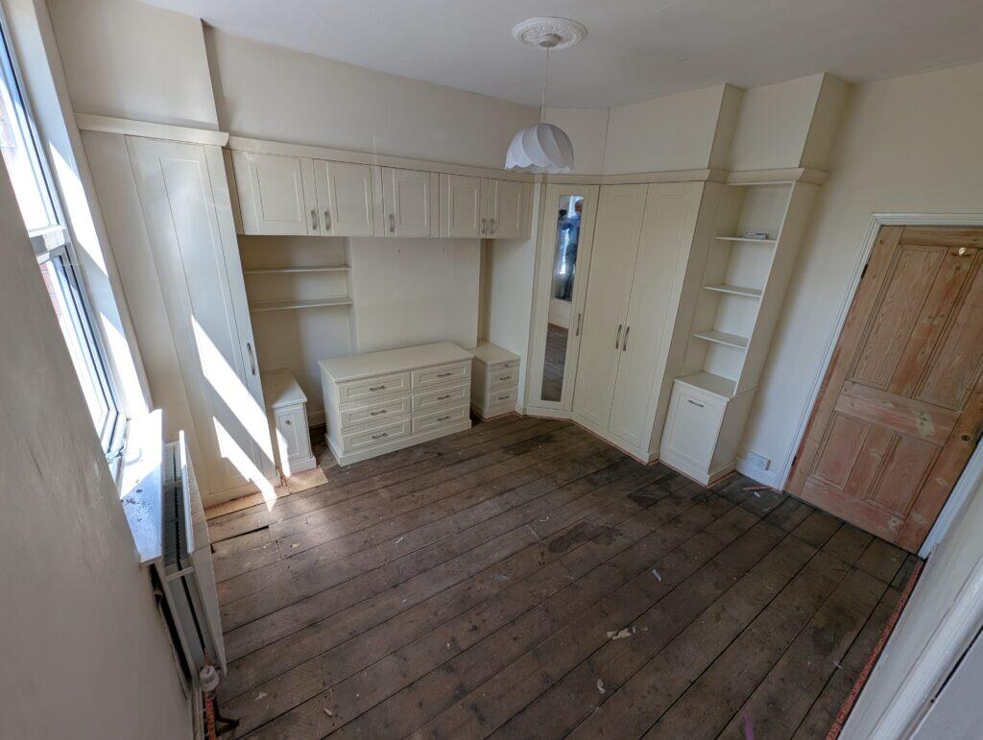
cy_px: 370
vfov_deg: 90.1
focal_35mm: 13
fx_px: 370
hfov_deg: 106.1
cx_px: 492
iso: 46
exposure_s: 1/146
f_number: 2.2
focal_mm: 1.95
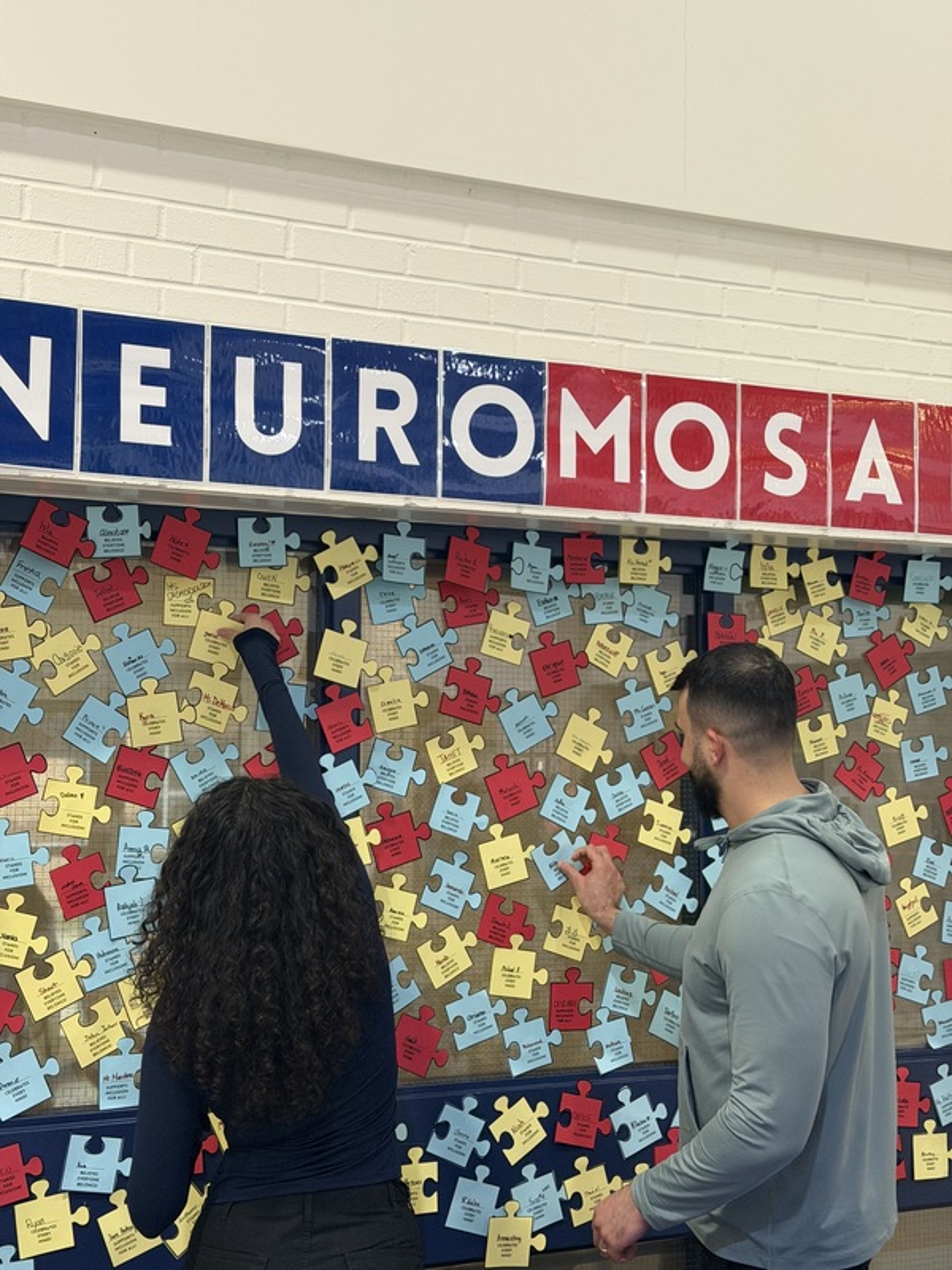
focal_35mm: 48
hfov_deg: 30.3
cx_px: 476
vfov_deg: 39.7
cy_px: 635
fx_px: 1760
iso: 250
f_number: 1.78
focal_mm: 6.76
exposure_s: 1/40
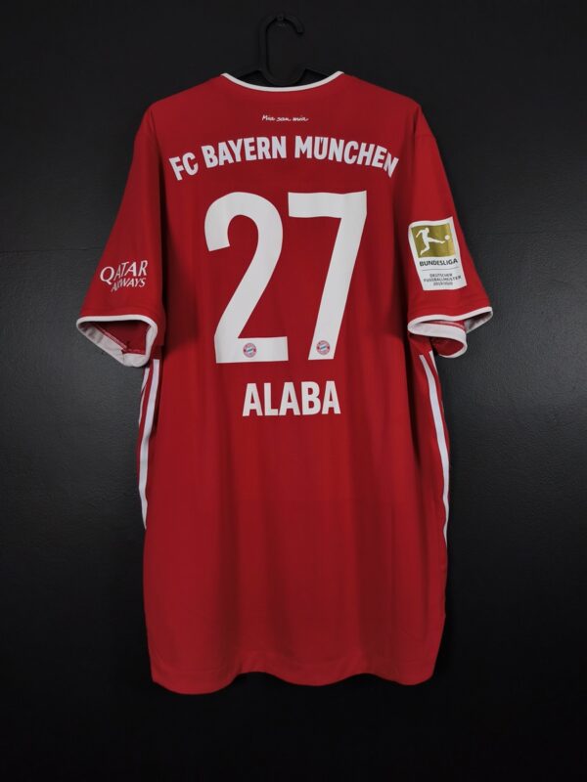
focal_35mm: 23
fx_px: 520
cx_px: 294
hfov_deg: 58.9
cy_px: 391
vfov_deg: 73.9
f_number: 1.6
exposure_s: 1/125
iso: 400
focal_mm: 6.57
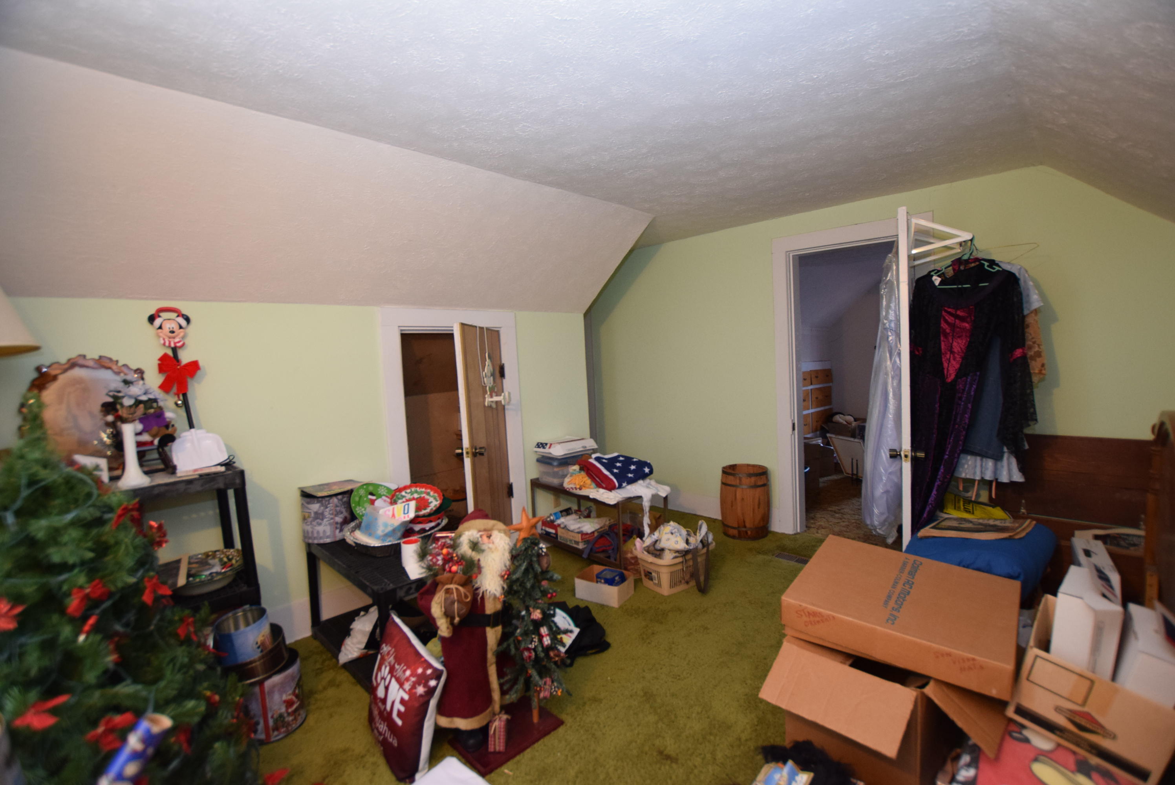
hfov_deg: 100.3
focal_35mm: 15
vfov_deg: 77.4
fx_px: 490
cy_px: 392
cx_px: 588
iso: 1250
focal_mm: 10
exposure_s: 1/60
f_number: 3.5
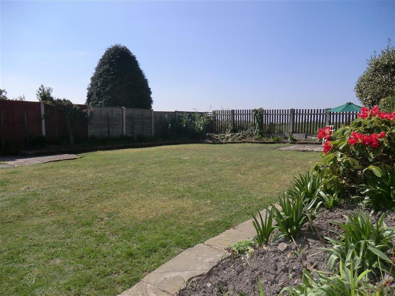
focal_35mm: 24
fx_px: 274
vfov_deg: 56.8
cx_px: 198
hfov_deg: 71.6
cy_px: 148
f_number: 3.2
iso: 64
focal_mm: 4.3
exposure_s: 1/1000
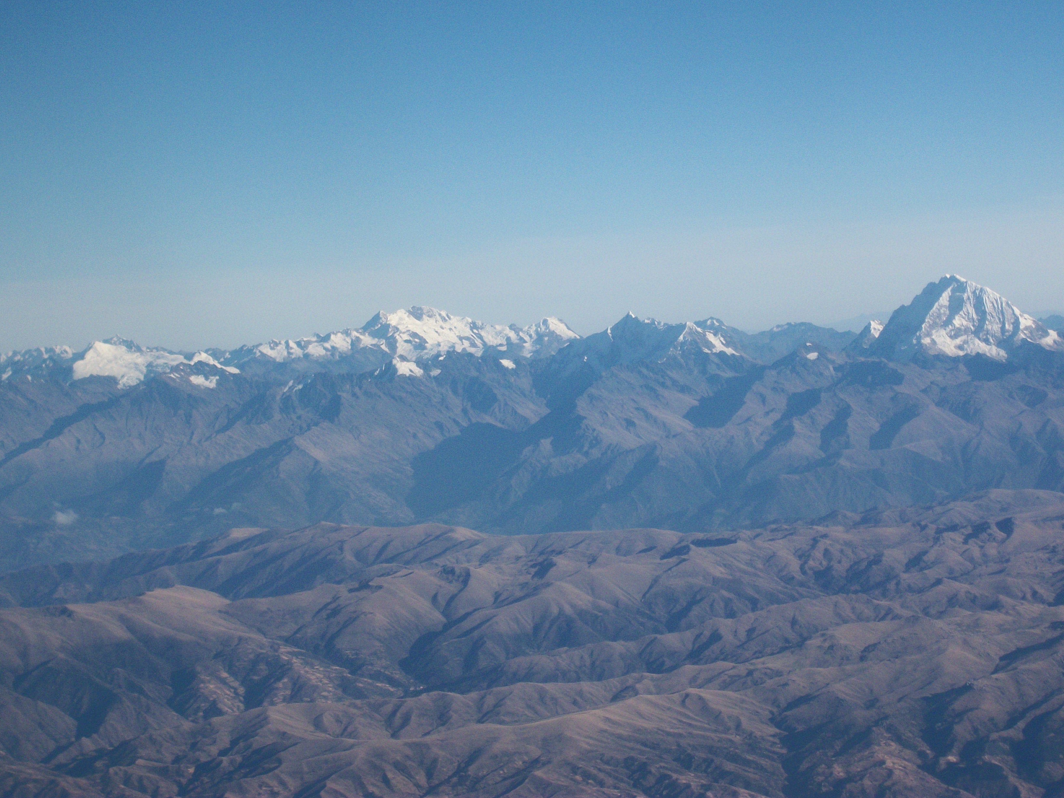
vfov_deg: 11.6
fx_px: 3935
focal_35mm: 128
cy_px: 312
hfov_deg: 15.4
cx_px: 578
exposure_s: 1/500
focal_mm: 18.8
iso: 80
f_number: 5.7
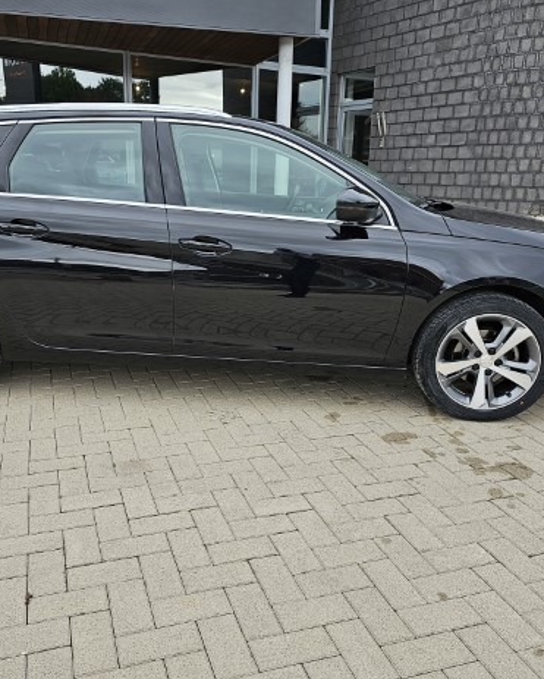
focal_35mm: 31
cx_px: 226
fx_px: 623
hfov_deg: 47.0
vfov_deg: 57.1
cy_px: 336
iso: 50
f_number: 1.7
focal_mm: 6.3
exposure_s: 1/190
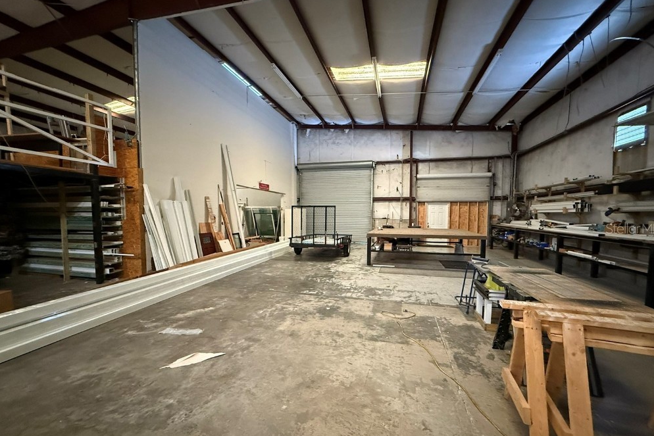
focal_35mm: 15
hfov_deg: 100.4
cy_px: 228
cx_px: 331
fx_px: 273
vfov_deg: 77.3
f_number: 2.2
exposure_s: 1/40
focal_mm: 2.22
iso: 1000
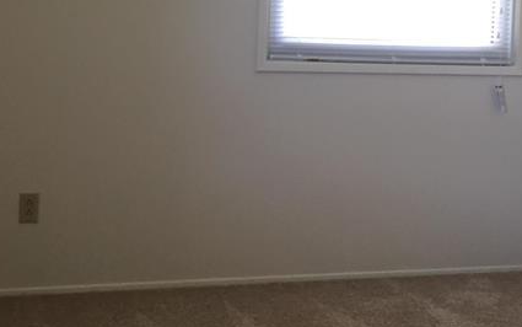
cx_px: 323
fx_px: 1053
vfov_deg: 17.4
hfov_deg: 27.8
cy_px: 37
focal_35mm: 74
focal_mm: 4.15
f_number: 2.2
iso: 80
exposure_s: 1/30
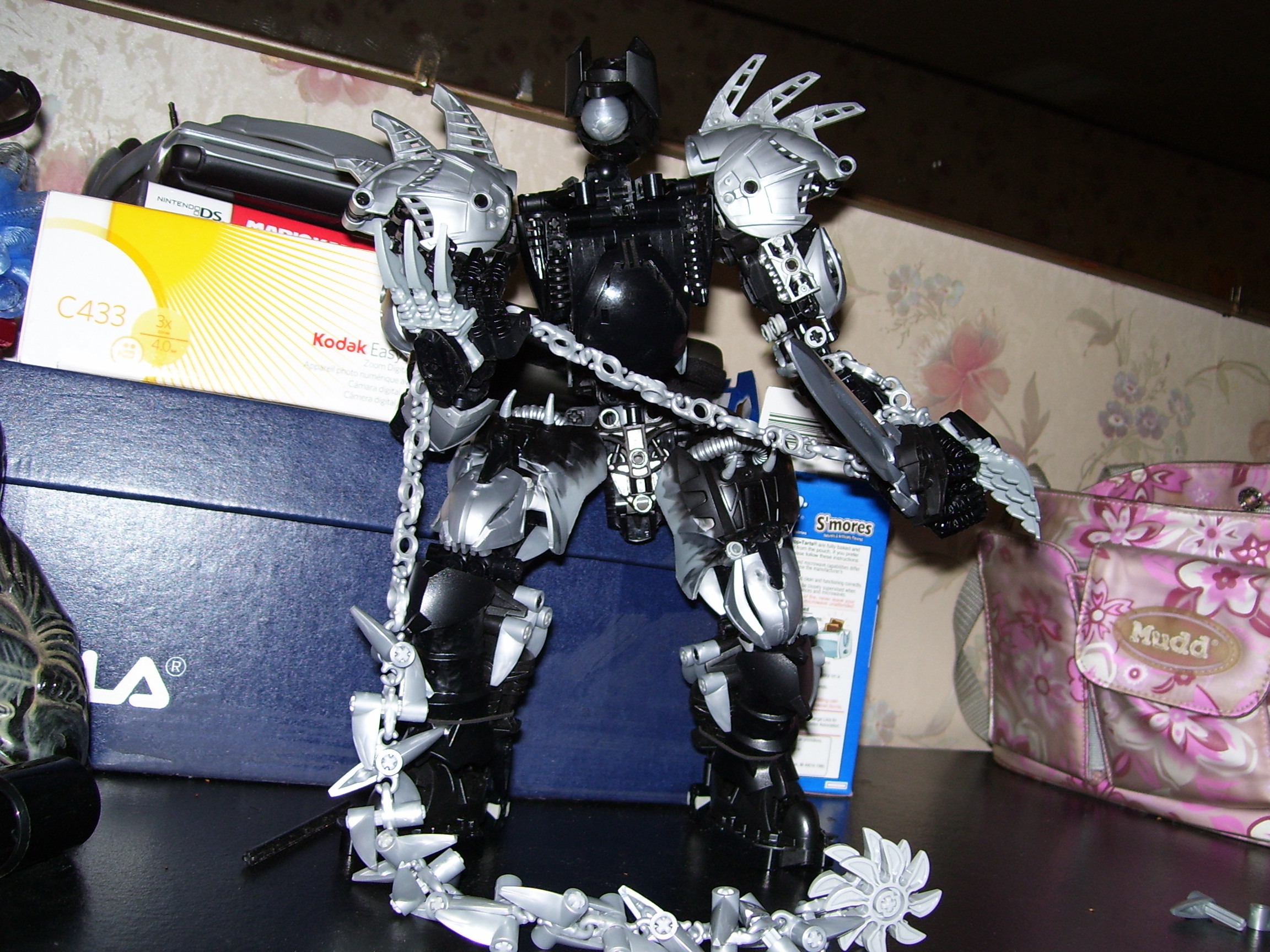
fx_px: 1321
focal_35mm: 36
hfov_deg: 51.4
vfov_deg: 39.7
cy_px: 476
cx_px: 635
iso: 80
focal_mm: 6
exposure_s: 1/60
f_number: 2.7
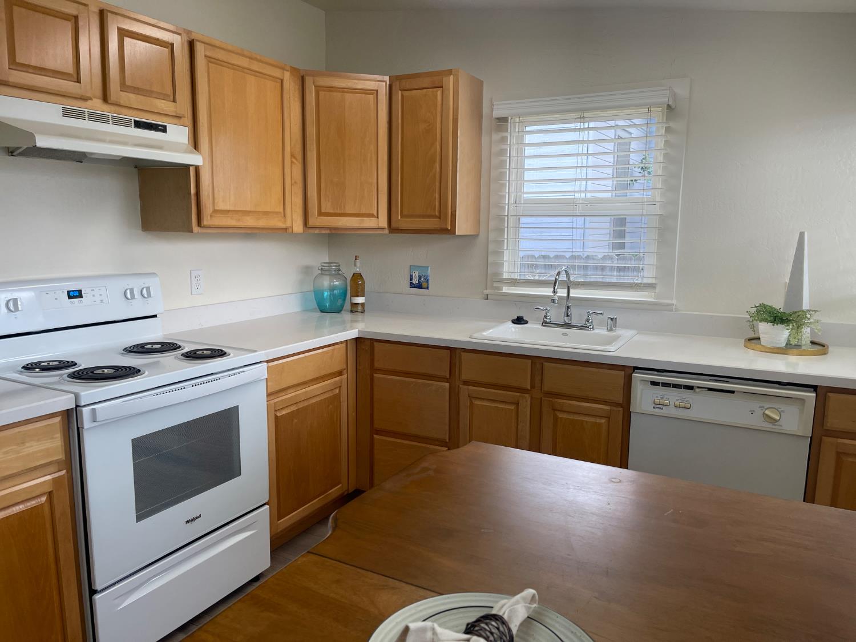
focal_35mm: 26
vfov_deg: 53.1
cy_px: 321
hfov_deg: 67.3
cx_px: 428
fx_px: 643
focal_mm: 5.1
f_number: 1.6
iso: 100
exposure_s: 1/120
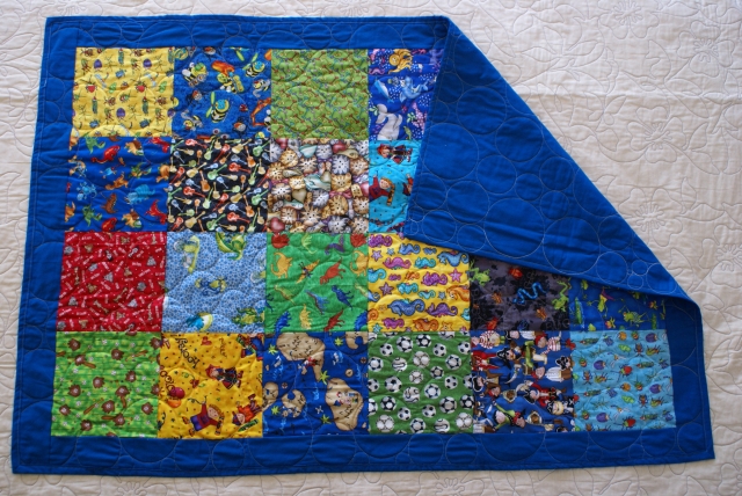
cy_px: 248
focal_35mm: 39
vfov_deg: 34.3
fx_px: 805
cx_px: 371
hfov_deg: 49.5
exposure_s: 1/40
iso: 400
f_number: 4.5
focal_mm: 26
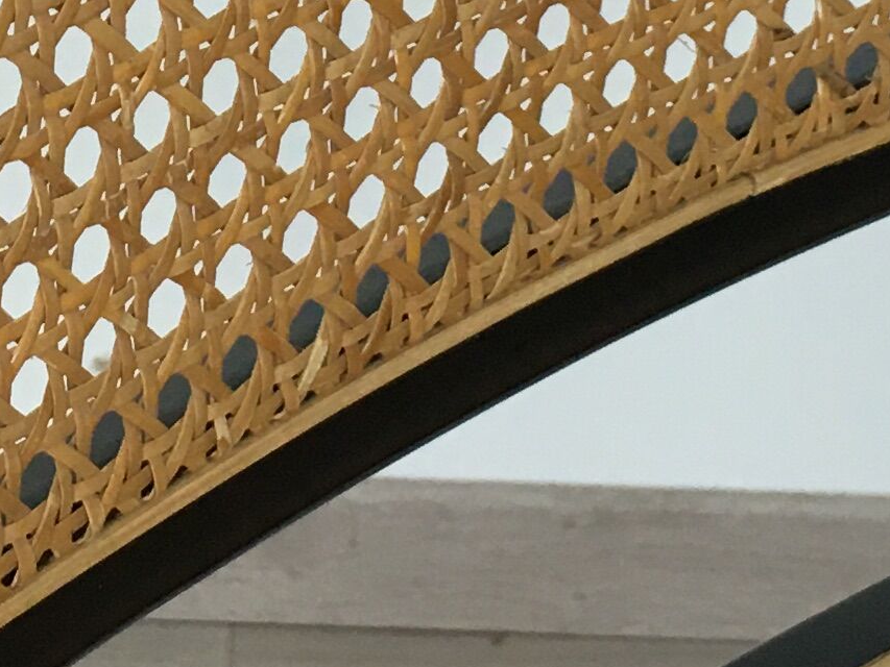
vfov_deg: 10.5
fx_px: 3523
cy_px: -243
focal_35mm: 137
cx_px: 115
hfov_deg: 14.3
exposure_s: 1/33
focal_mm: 4.15
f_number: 2.2
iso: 50
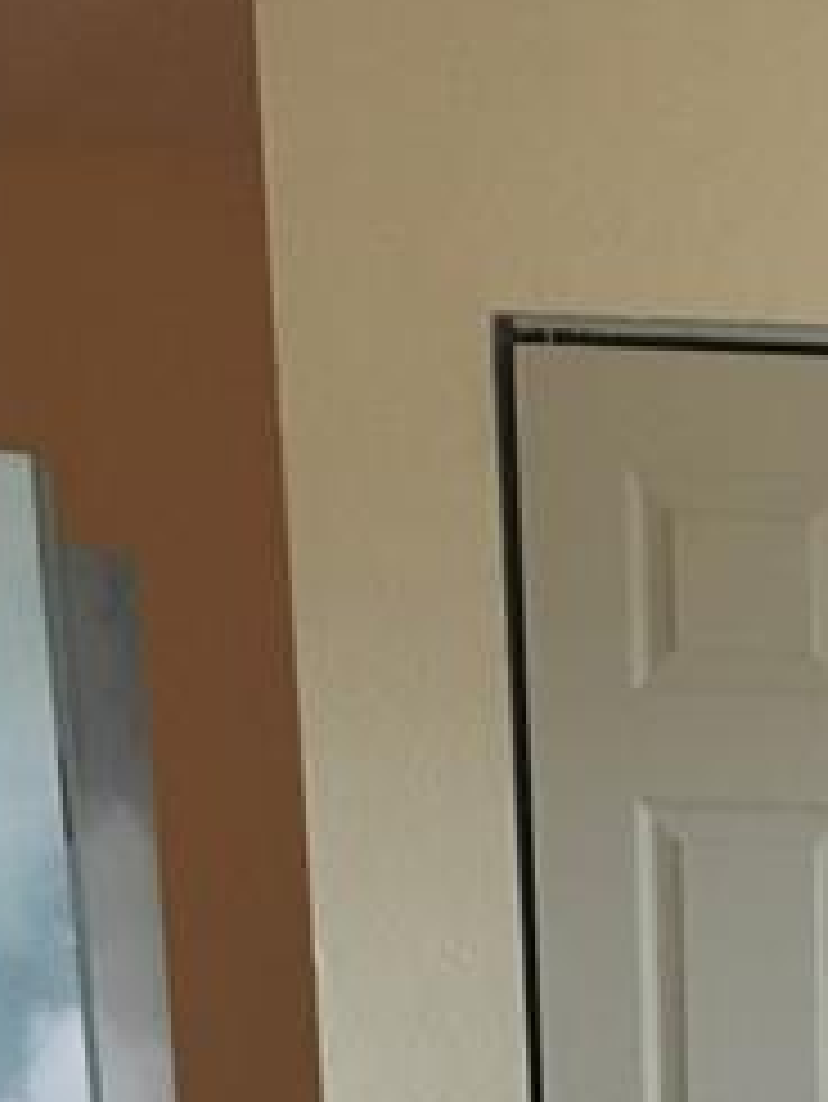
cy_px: 1552
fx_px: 2900
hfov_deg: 15.1
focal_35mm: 91
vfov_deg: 19.3
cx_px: 1233
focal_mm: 4.15
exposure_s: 1/20
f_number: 2.2
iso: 200
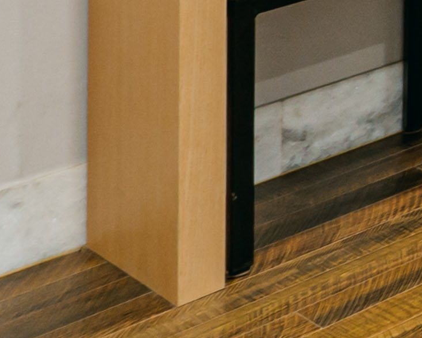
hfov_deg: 7.9
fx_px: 1150
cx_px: 1698
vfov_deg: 14.4
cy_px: -304
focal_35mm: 92
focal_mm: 12
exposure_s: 1/2
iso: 200
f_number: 10
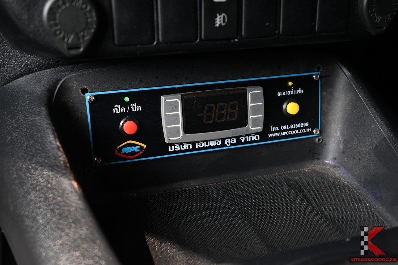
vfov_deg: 31.2
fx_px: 475
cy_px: 132
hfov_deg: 45.4
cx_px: 199
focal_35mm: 43
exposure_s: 1/50
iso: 400
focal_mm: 43
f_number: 7.1
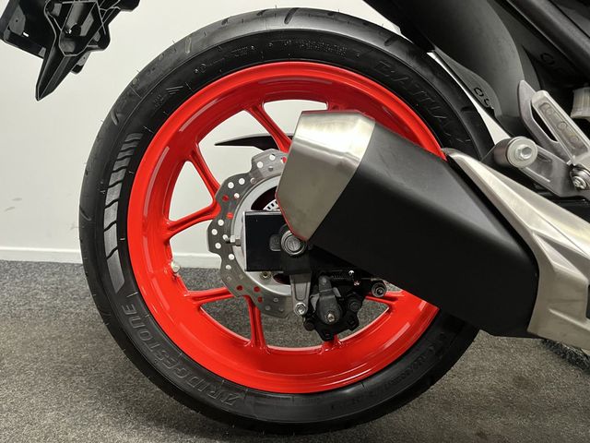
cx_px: 295
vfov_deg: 53.1
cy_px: 222
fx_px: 443
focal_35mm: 26
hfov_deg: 67.3
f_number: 1.6
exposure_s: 1/50
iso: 400
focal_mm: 5.1
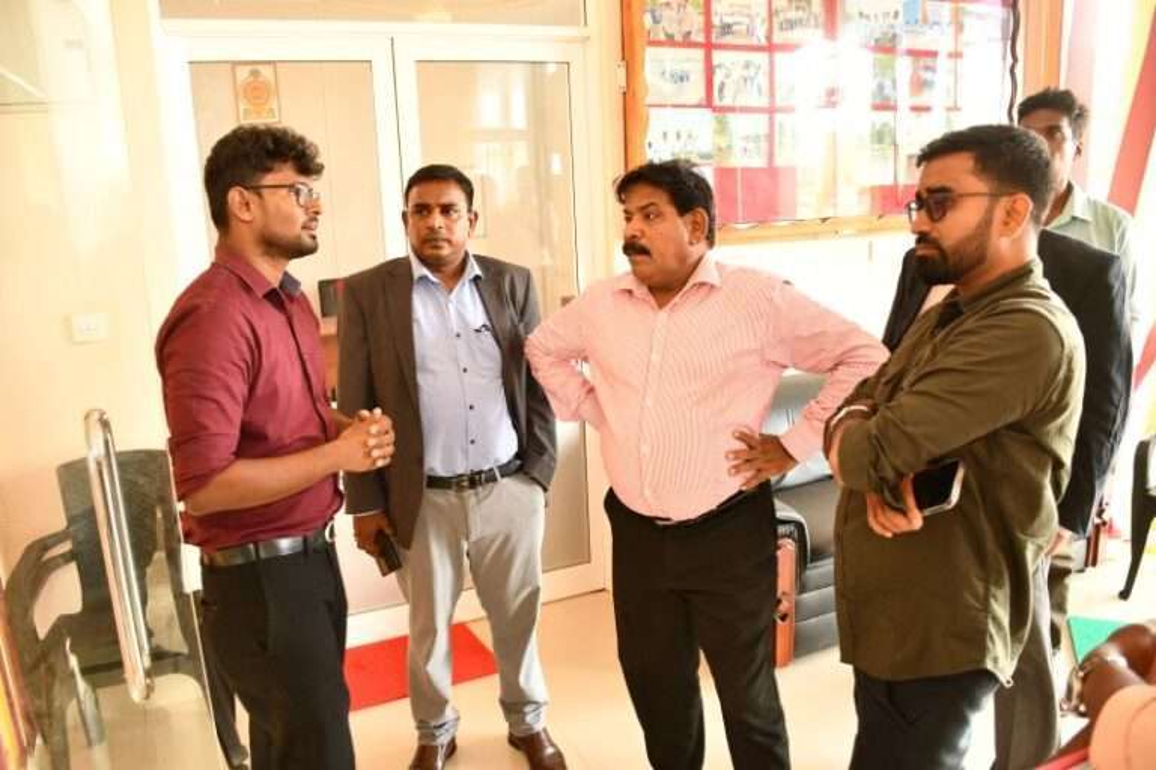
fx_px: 867
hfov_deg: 67.4
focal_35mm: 27
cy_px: 385
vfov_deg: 47.9
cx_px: 578
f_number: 3.5
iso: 640
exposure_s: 1/30
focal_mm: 18
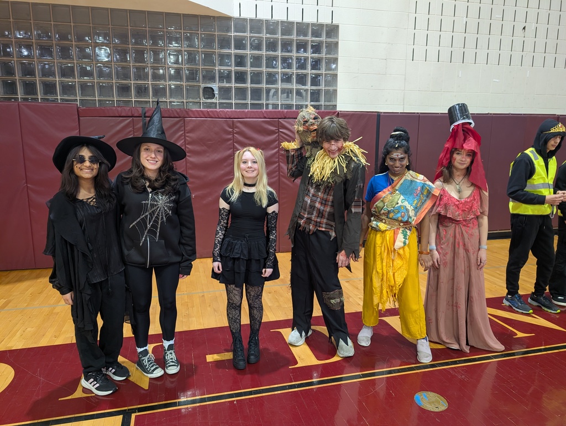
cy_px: 213
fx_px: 393
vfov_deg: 56.9
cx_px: 283
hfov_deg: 71.5
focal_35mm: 24
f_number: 1.68
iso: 263
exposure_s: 1/60
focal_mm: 6.9
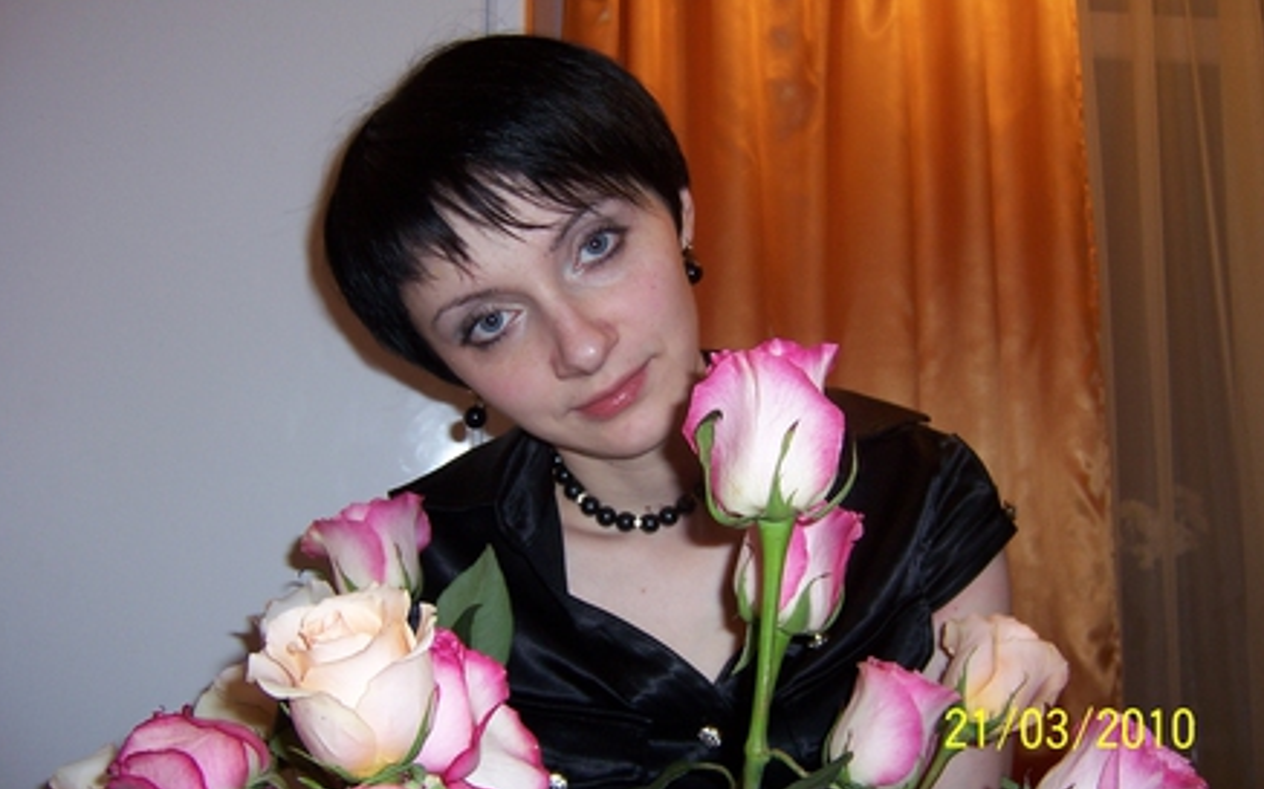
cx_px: 616
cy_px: 370
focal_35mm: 36
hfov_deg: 54.0
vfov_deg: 35.3
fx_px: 1240
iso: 80
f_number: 2.8
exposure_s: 1/60
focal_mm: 5.5
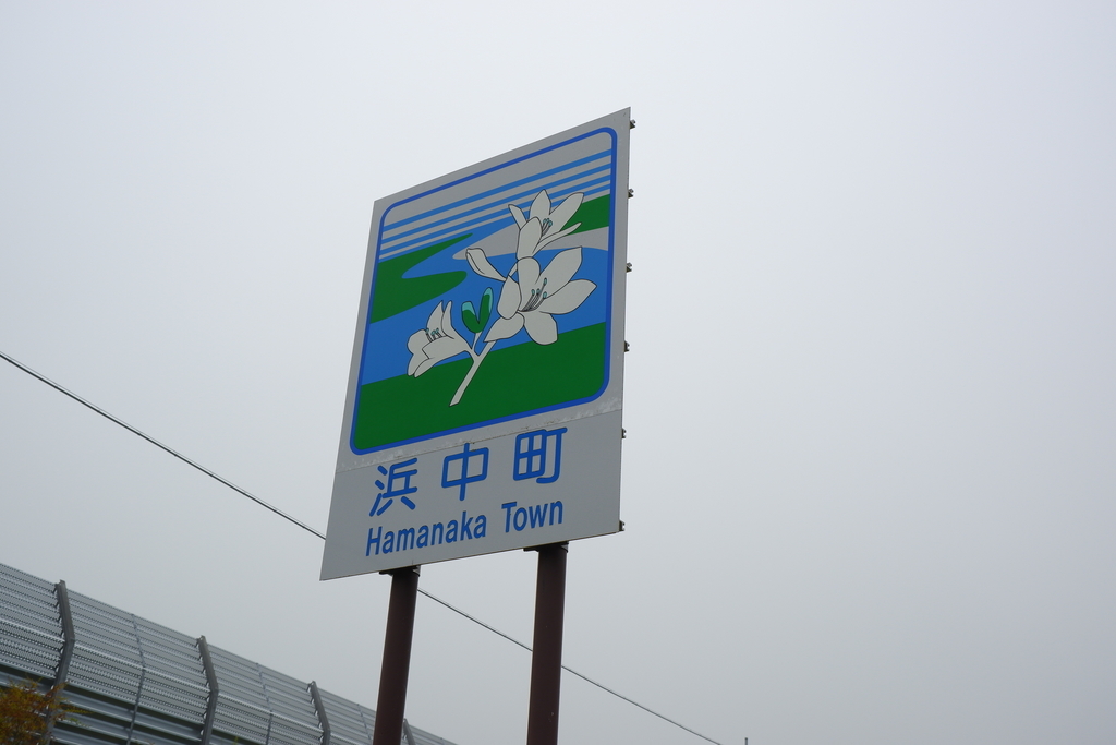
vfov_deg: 37.9
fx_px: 1085
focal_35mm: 35
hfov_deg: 54.4
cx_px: 558
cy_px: 372
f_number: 8
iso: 250
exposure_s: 1/320
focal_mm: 23.3
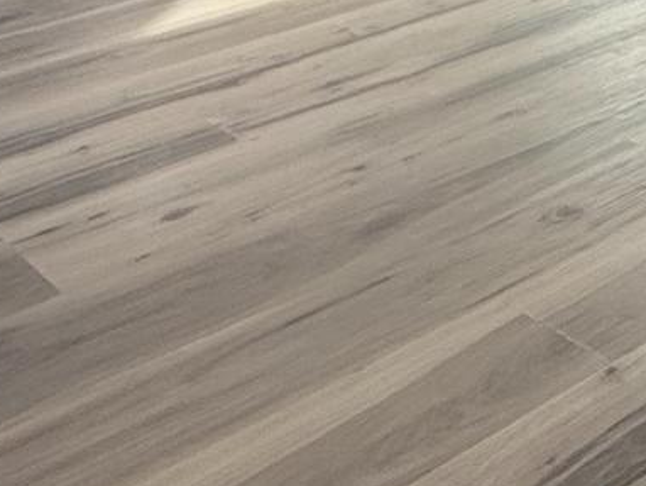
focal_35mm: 75
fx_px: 1401
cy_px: -469
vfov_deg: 15.8
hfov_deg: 24.1
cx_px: 732
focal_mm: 2.22
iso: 64
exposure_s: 1/121
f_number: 2.2
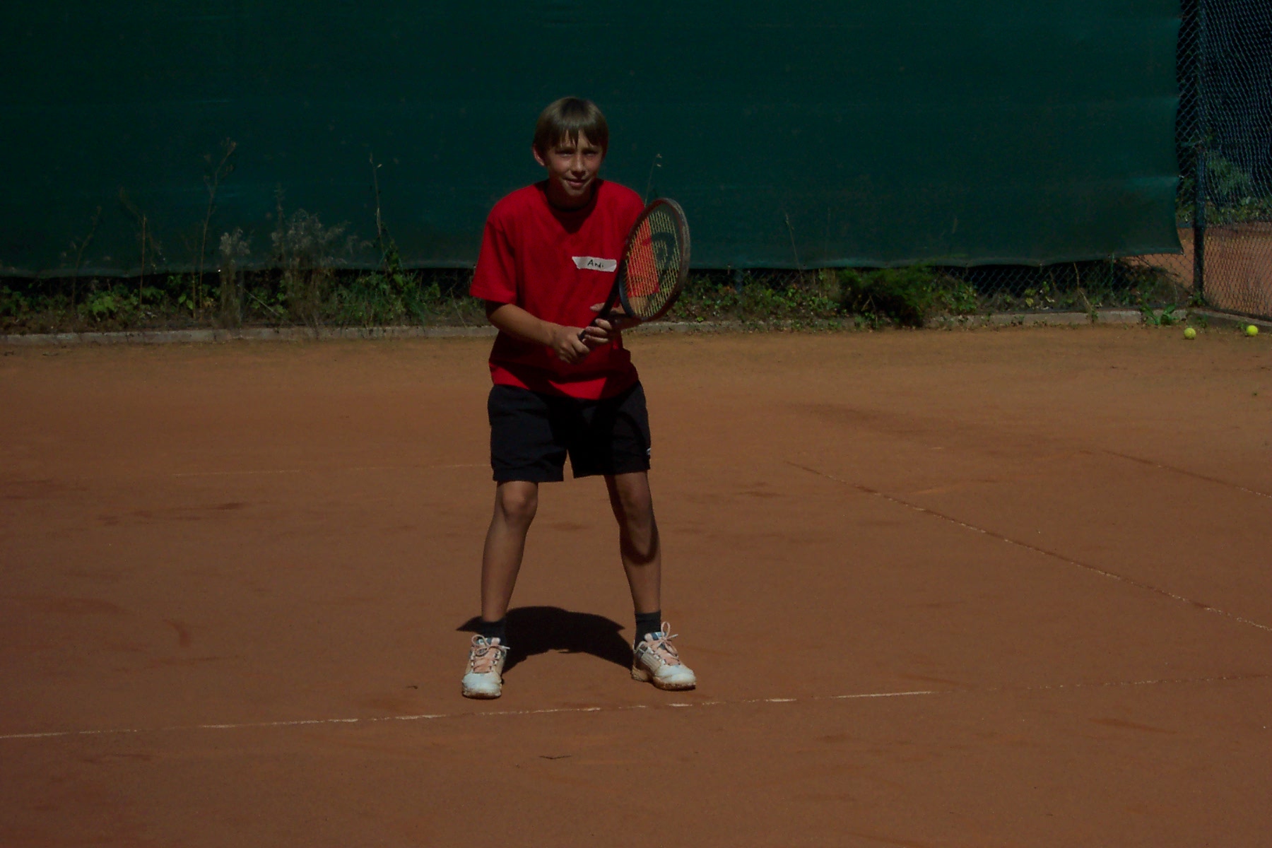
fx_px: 3568
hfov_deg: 20.2
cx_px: 636
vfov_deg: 13.6
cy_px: 424
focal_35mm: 101
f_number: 8
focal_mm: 21.3
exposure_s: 1/1000
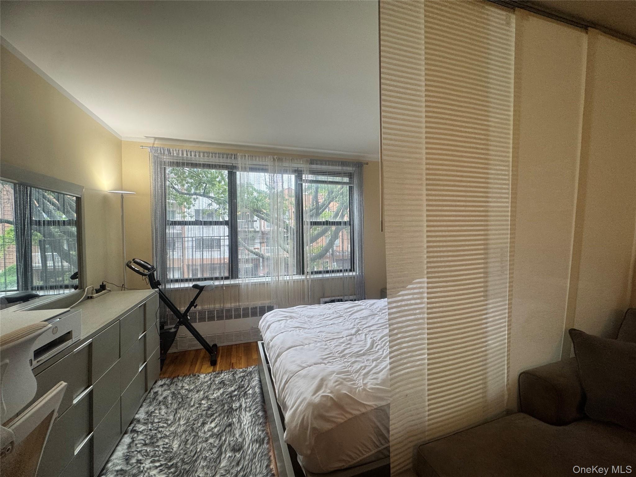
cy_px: 238
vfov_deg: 85.7
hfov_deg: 102.1
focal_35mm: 14
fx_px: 257
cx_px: 318
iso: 125
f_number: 2.2
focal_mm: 2.22
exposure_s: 1/120
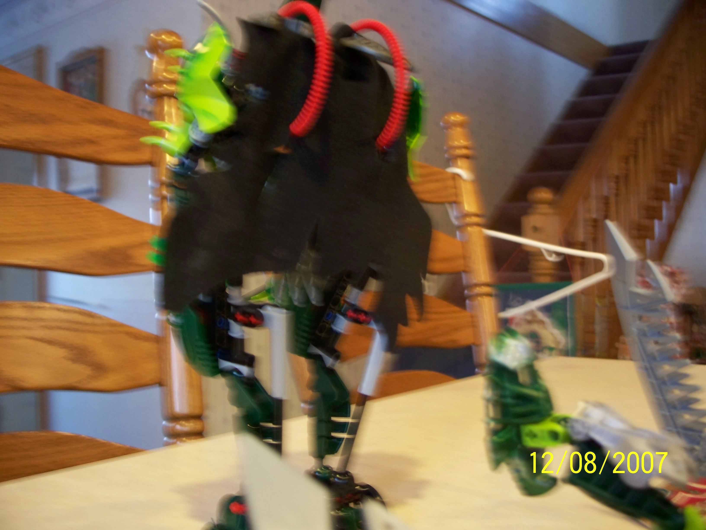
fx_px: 755
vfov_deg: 38.7
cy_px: 265
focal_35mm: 37
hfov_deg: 50.1
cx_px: 353
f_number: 2.8
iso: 200
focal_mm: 7.8
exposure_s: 1/8
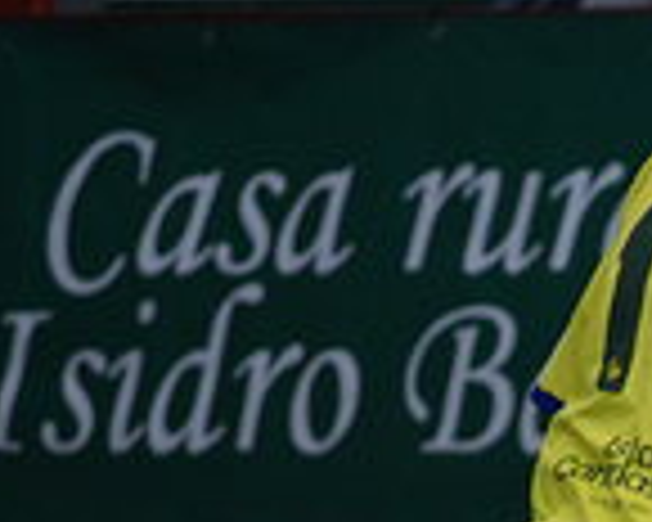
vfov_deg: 1.6
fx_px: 19123
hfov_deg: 2.0
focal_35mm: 991
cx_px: 1097
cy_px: 655
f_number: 5.6
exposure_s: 1/320
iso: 3200
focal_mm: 200
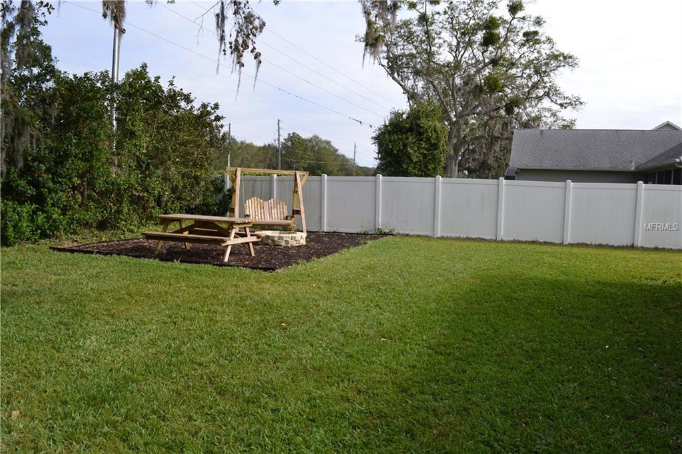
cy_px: 227
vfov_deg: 47.9
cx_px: 341
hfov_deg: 67.4
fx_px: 511
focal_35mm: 27
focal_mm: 18
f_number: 7.1
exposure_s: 1/250
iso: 100
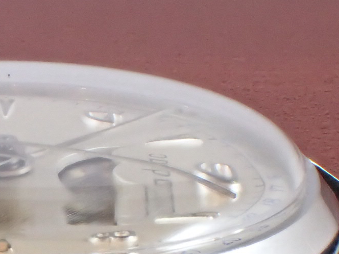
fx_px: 2096
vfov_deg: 6.9
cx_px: 1
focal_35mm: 214
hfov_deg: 9.2
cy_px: 233
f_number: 5.6
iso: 800
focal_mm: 13.47
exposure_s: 1/80
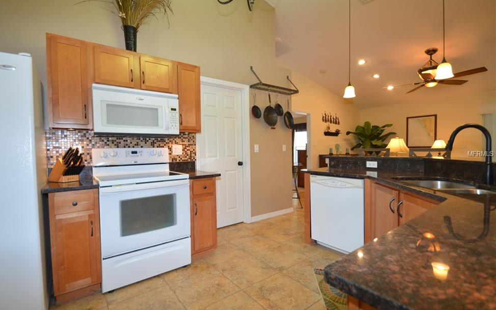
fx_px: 216
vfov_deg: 71.3
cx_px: 236
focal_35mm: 16
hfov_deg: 97.7
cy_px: 154
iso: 640
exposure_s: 1/60
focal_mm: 10
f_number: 4
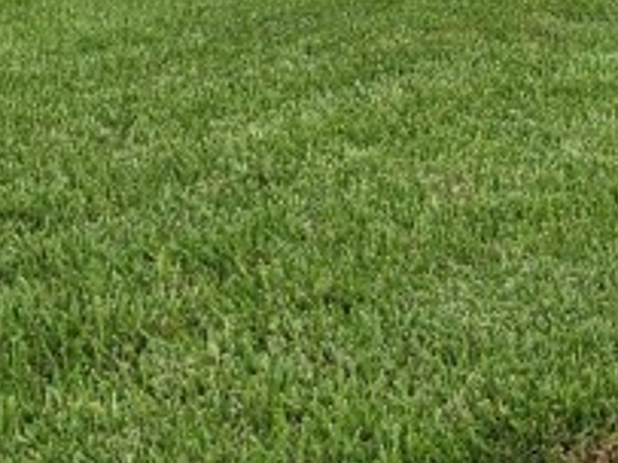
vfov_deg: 11.5
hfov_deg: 15.0
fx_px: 2070
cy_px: -463
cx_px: 1072
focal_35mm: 116
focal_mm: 6.3
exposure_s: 1/711
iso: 10
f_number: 1.7
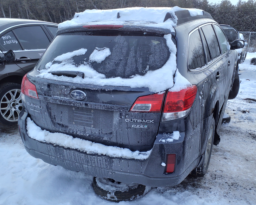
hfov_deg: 58.5
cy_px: 113
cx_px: 148
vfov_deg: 48.4
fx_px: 227
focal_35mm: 30
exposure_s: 1/166
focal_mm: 3.58
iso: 40
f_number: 1.9
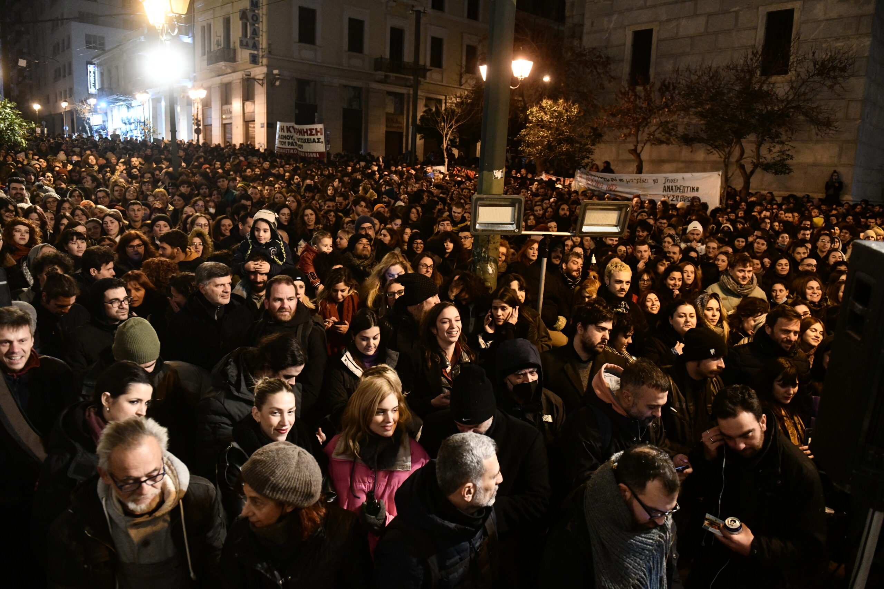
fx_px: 589
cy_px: 294
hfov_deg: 73.7
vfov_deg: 53.1
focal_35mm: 24
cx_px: 442
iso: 5000
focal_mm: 24
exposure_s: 1/80
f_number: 3.2
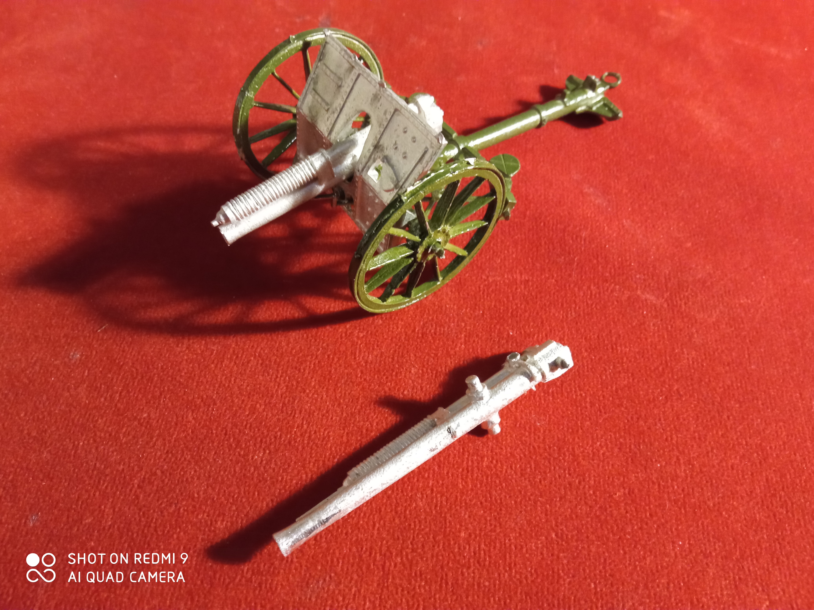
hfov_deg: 65.3
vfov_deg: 51.4
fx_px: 635
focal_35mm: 27
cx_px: 407
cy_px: 305
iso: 1391
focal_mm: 3.79
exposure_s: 1/20
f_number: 2.2
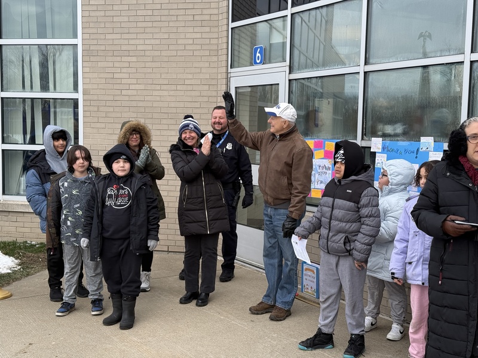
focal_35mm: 48
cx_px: 239
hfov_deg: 39.7
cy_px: 179
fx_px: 663
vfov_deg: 30.3
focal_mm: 6.76
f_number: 1.78
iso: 64
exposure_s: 1/687
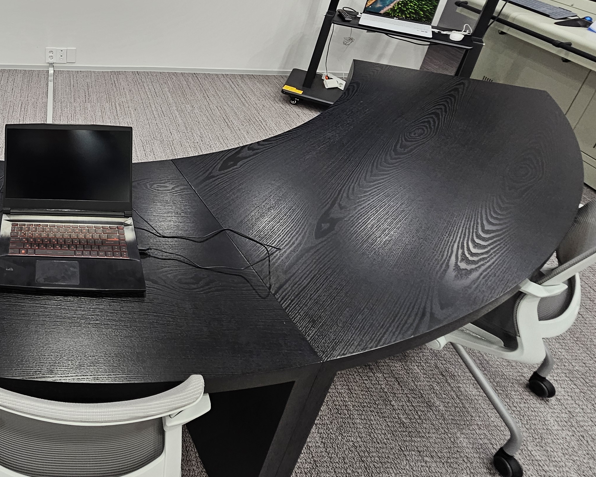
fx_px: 441
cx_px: 40
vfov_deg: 51.5
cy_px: 67
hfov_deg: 56.7
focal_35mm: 25
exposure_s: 1/60
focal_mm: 2.2
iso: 100
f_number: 2.2
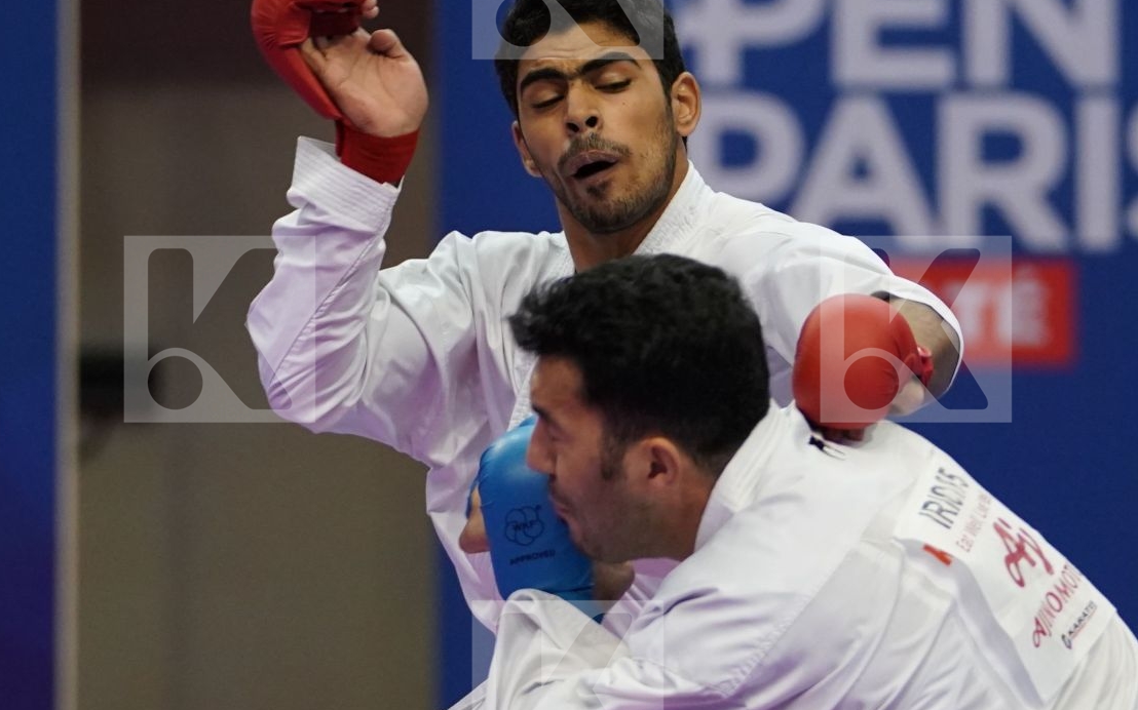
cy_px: 329
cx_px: 568
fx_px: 9705
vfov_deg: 4.2
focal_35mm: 313
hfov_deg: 6.7
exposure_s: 1/1000
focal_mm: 126
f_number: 2.8
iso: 3200
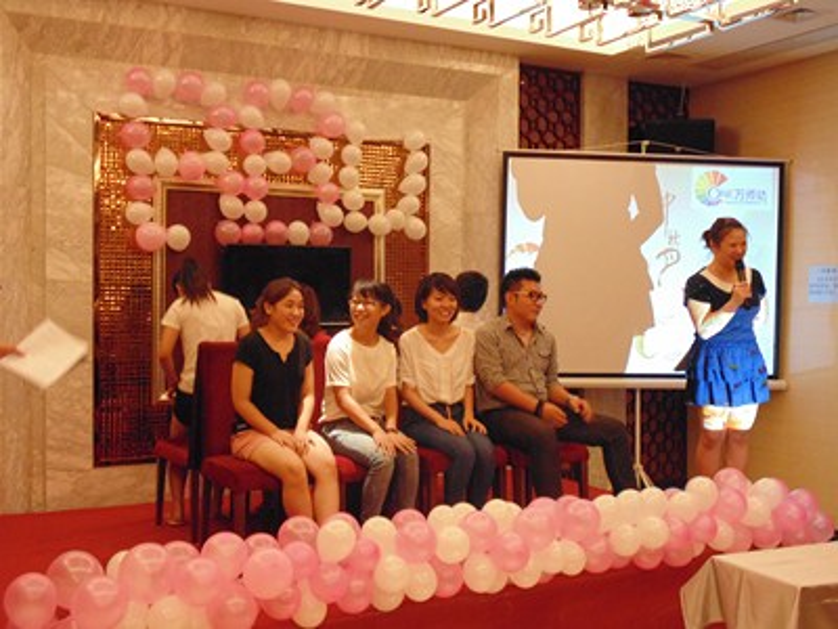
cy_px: 314
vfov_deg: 35.1
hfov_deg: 45.8
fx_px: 993
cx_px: 419
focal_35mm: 41
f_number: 3.6
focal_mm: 7.4
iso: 400
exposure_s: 1/25
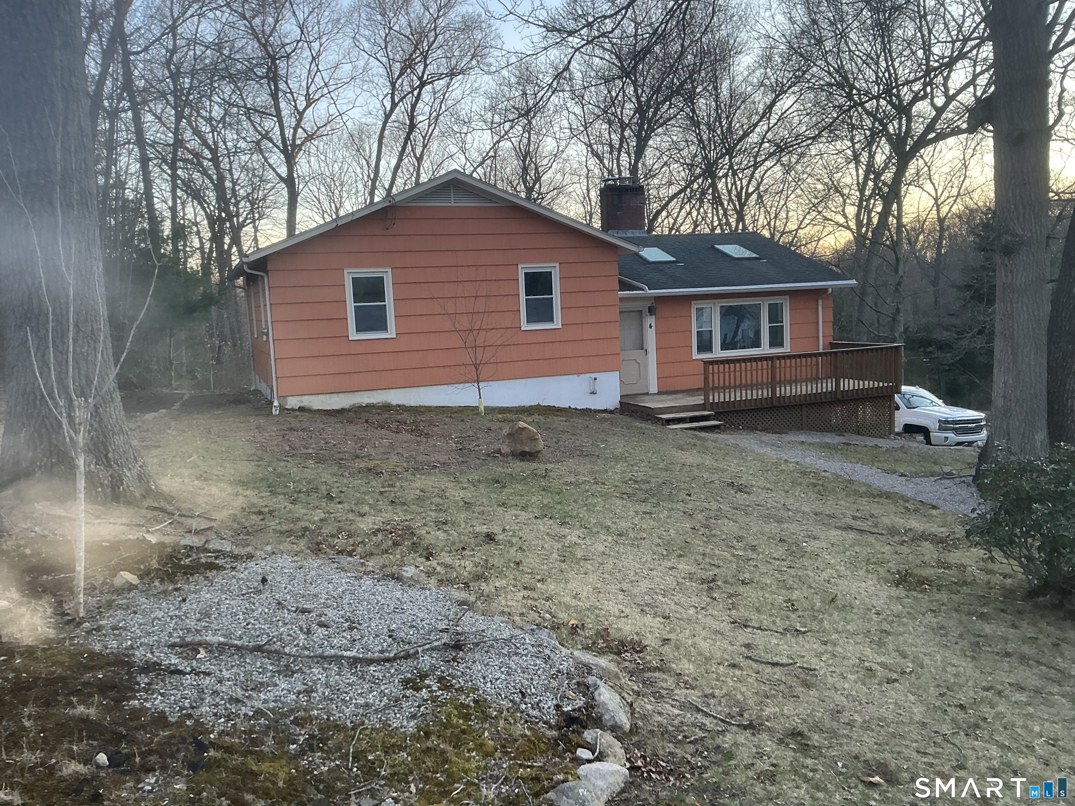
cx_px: 538
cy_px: 403
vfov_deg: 49.7
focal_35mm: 28
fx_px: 870
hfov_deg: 63.4
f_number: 1.8
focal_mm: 3
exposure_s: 1/122
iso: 25
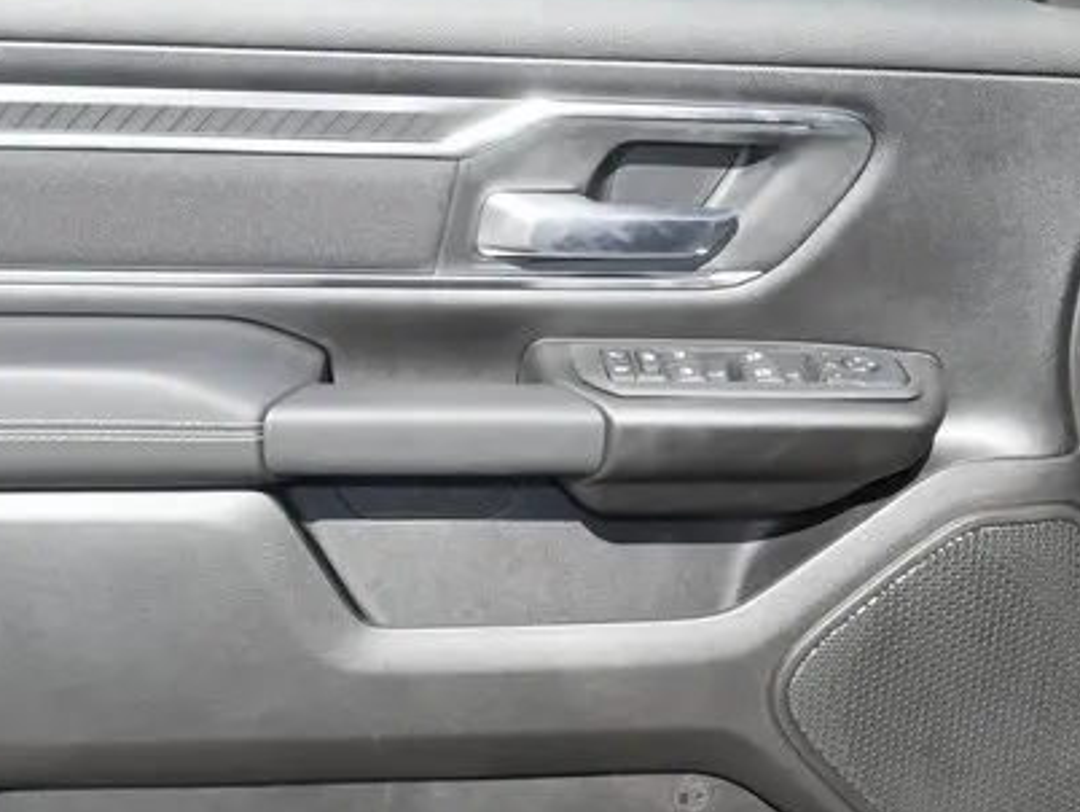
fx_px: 1592
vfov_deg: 28.5
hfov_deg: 37.4
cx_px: 478
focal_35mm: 51
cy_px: 520
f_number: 5.6
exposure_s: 1/160
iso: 200
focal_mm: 16
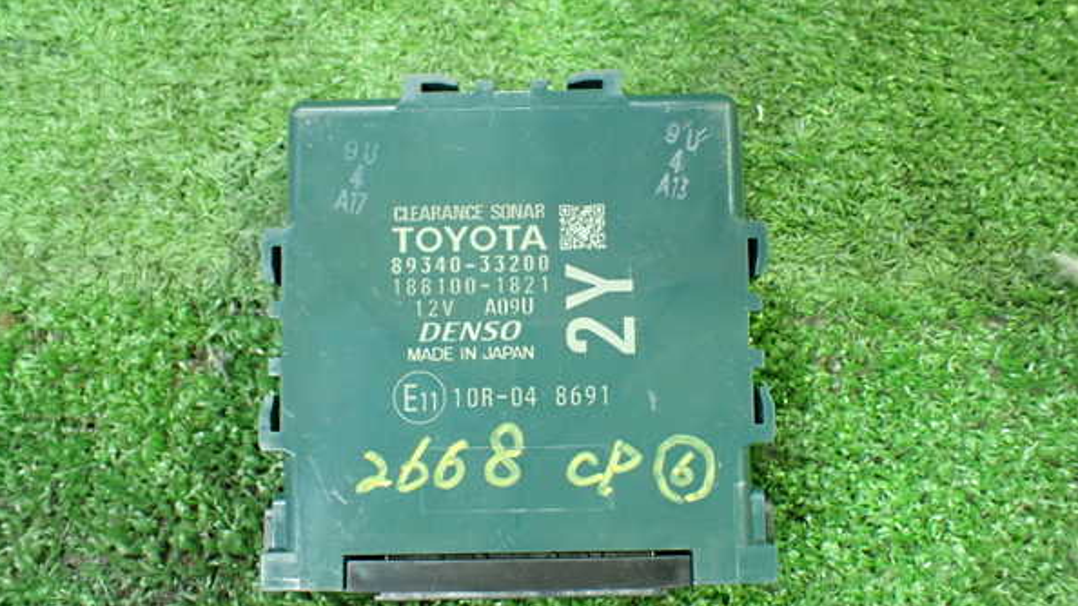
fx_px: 943
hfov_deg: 59.5
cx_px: 537
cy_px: 332
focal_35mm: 33
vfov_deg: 35.6
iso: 800
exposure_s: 1/40
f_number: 2.3
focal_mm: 5.4
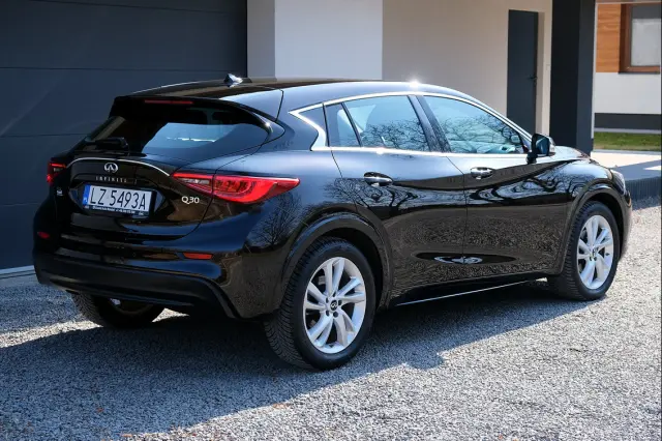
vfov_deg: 19.7
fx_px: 1268
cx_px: 331
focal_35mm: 69
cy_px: 220
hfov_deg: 29.3
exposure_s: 1/300
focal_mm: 46.3
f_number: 5.6
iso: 320
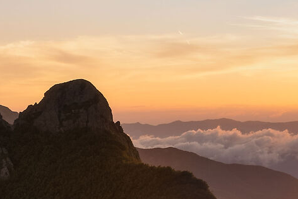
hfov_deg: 16.7
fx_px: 1010
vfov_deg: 10.2
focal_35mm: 122
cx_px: 59
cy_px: 424
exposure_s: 1/30
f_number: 11
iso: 100
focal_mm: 24
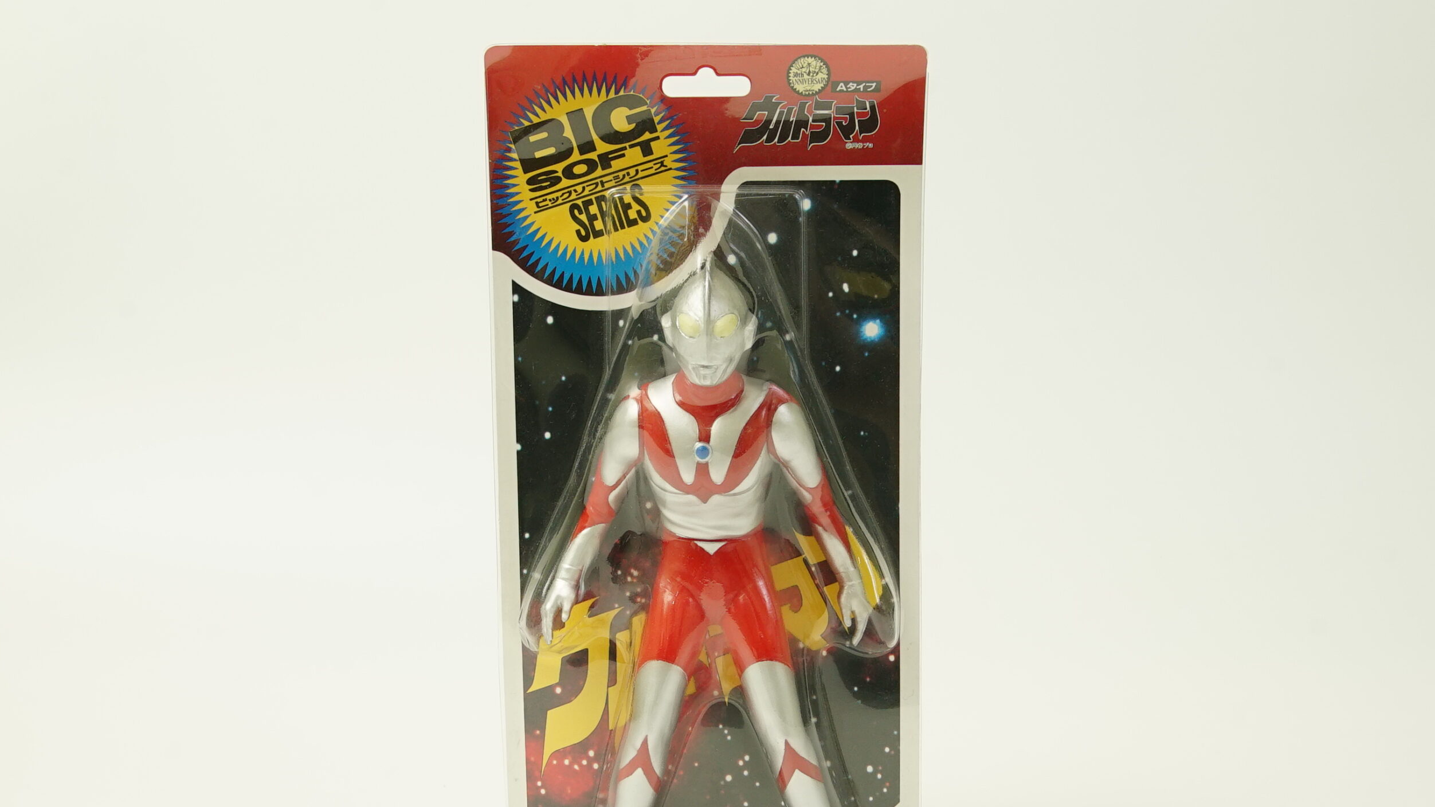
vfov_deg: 26.5
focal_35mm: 45
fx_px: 1712
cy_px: 485
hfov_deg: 45.5
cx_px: 711
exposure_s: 1/20
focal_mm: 28
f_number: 10
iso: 1000
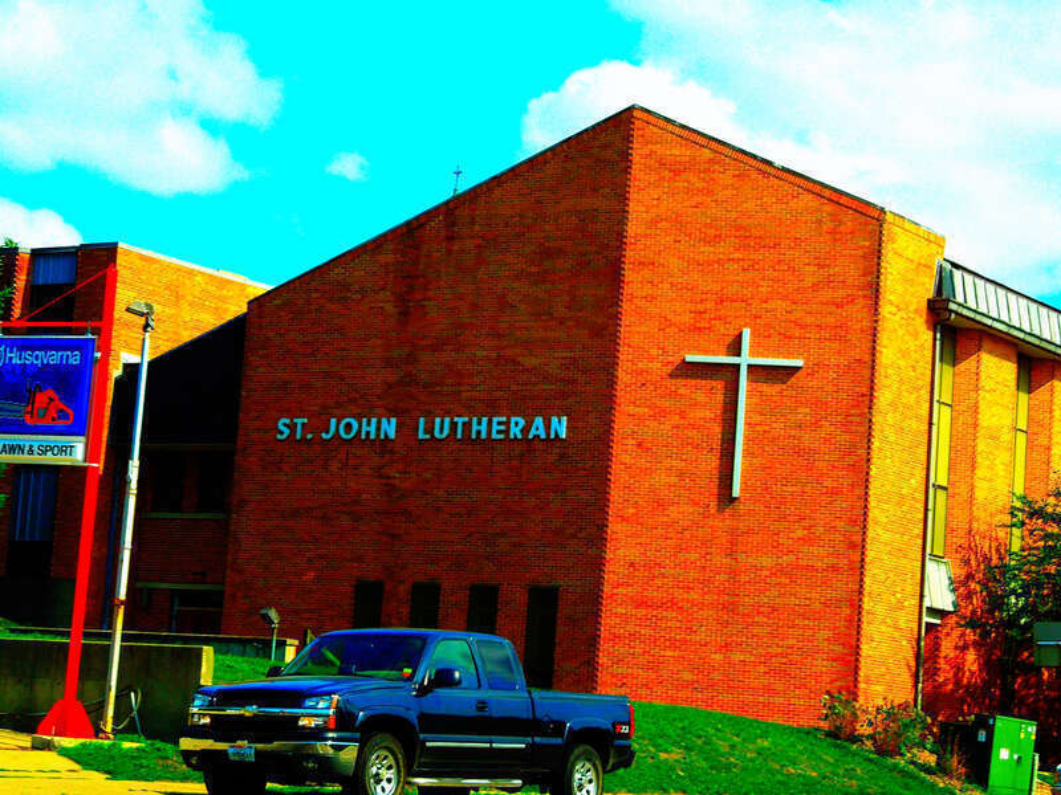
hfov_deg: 22.0
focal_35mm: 89
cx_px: 530
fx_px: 2728
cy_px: 398
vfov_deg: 16.6
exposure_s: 1/200
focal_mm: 16
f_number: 4.6
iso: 160
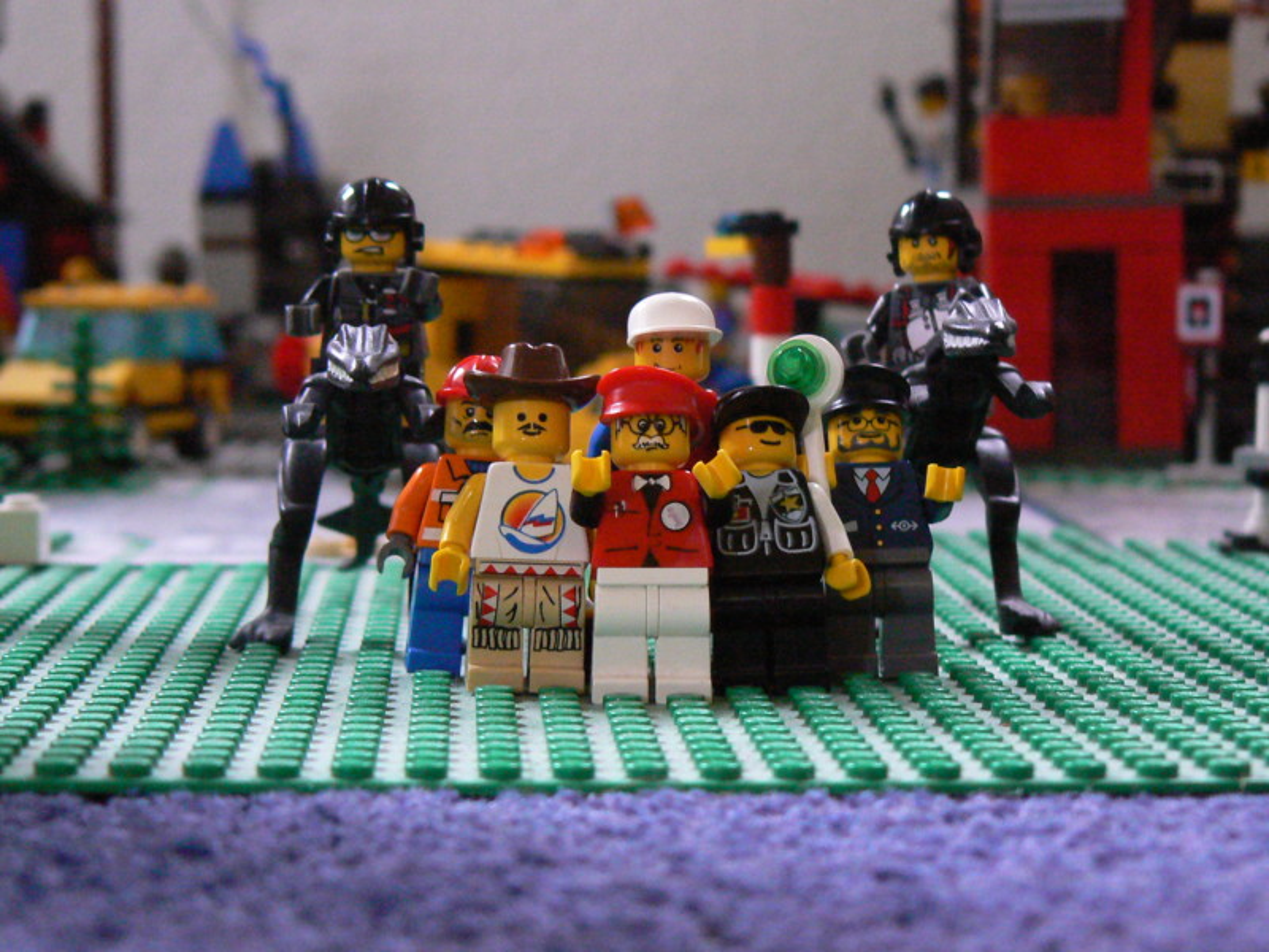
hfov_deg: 19.3
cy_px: 476
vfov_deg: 14.5
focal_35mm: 102
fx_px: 3739
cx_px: 634
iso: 400
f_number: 3.2
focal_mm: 16.9
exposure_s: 1/8
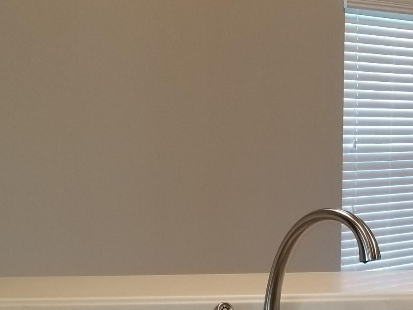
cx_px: 258
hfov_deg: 24.4
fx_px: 954
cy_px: 465
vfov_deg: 16.7
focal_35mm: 80
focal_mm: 4.25
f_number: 1.7
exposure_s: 1/40
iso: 125
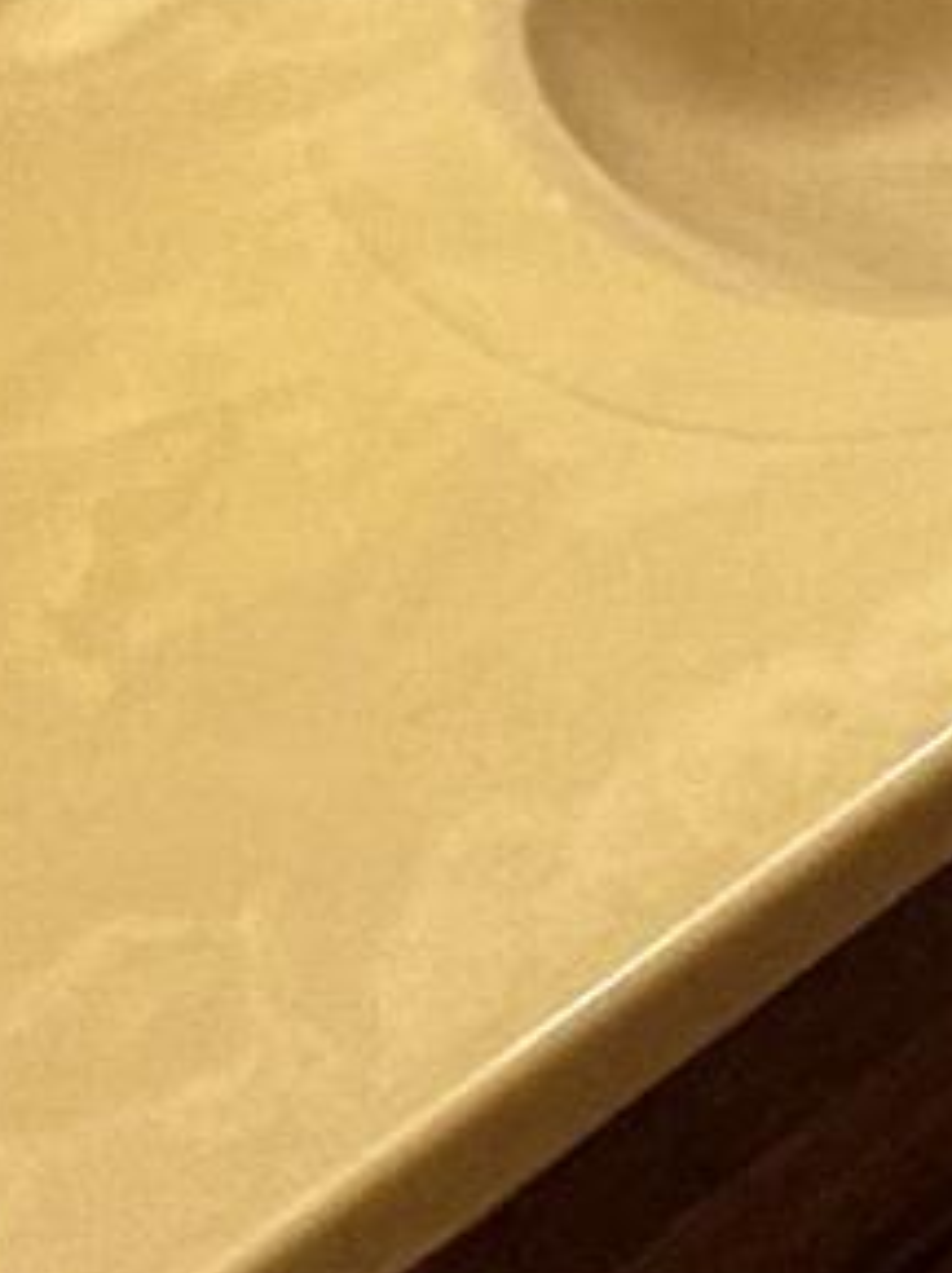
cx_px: 2821
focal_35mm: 97
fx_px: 3565
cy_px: -1511
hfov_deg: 10.7
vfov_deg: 15.0
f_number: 2.2
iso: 125
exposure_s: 1/120
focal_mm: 2.22
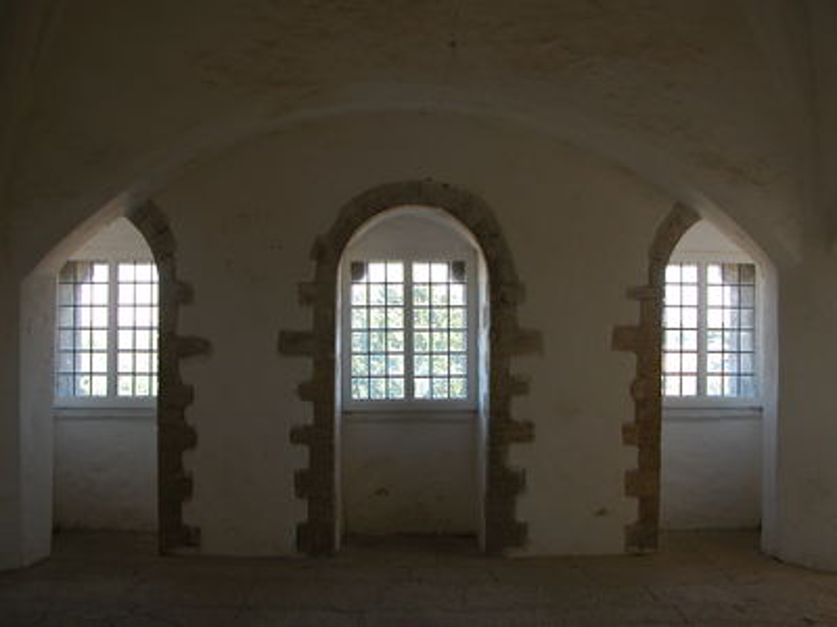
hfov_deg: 52.6
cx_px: 418
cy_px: 314
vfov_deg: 40.7
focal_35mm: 35
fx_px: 846
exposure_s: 1/55.8
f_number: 3.2
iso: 100
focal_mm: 8.9
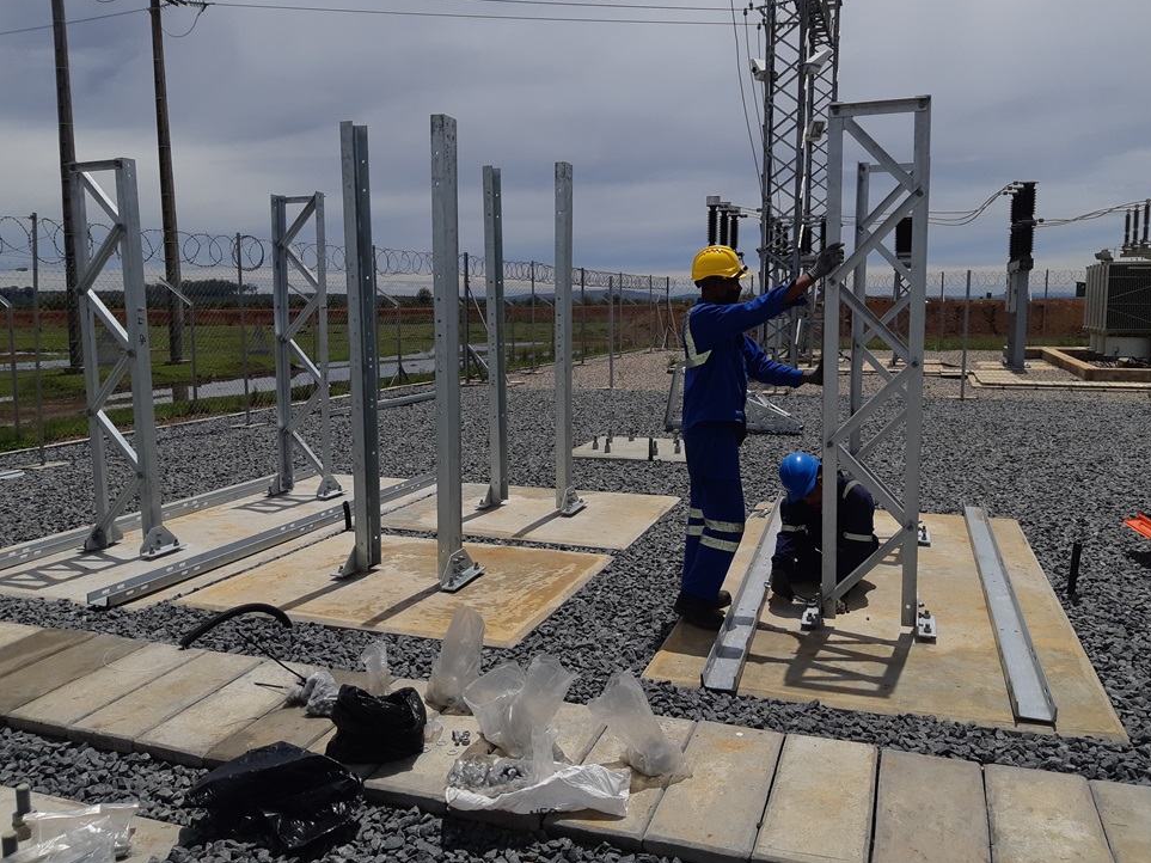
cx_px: 577
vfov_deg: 51.3
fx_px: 898
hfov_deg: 65.3
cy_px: 417
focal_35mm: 27
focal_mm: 3.93
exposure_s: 1/7463
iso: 40
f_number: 1.7
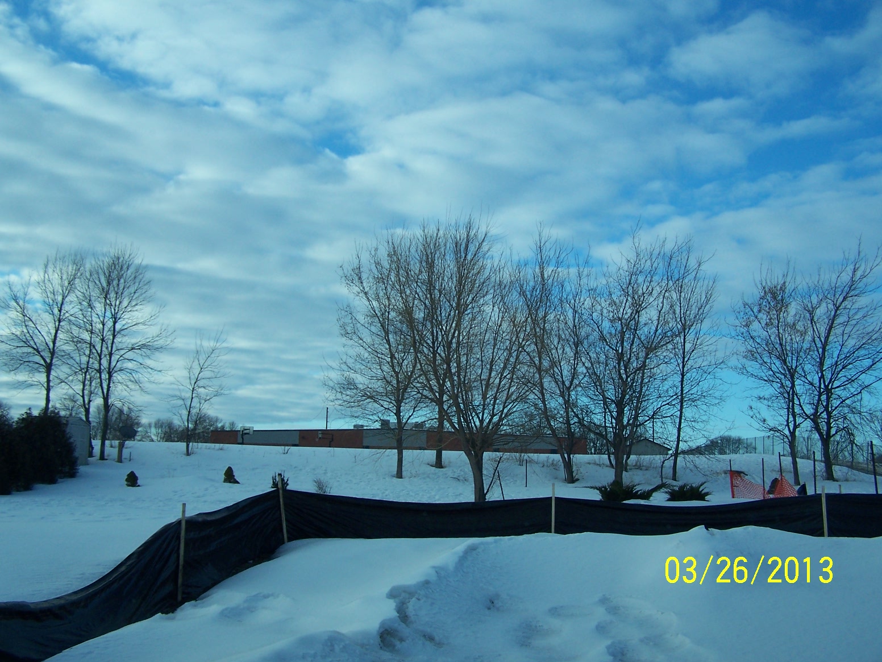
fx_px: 968
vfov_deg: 37.7
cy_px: 331
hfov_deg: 49.0
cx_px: 441
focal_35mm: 38
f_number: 2.8
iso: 80
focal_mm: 6.3
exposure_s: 1/750
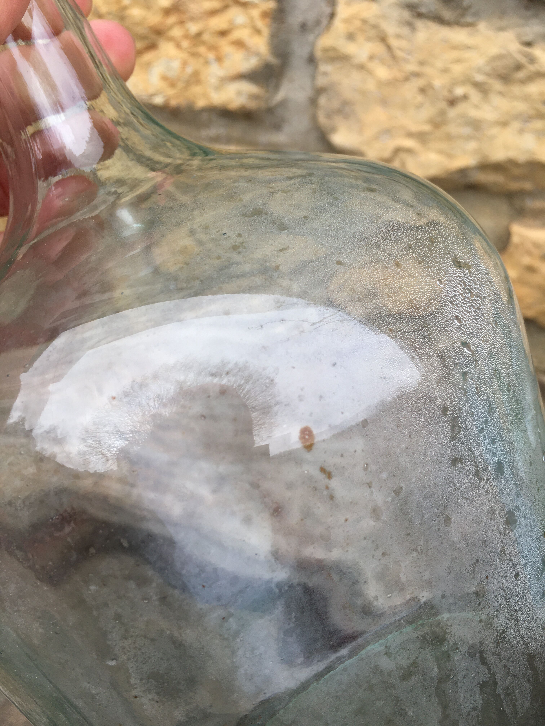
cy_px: 363
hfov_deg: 48.2
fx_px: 609
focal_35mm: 29
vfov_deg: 61.7
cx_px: 272
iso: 25
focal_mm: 4.15
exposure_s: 1/239
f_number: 2.2
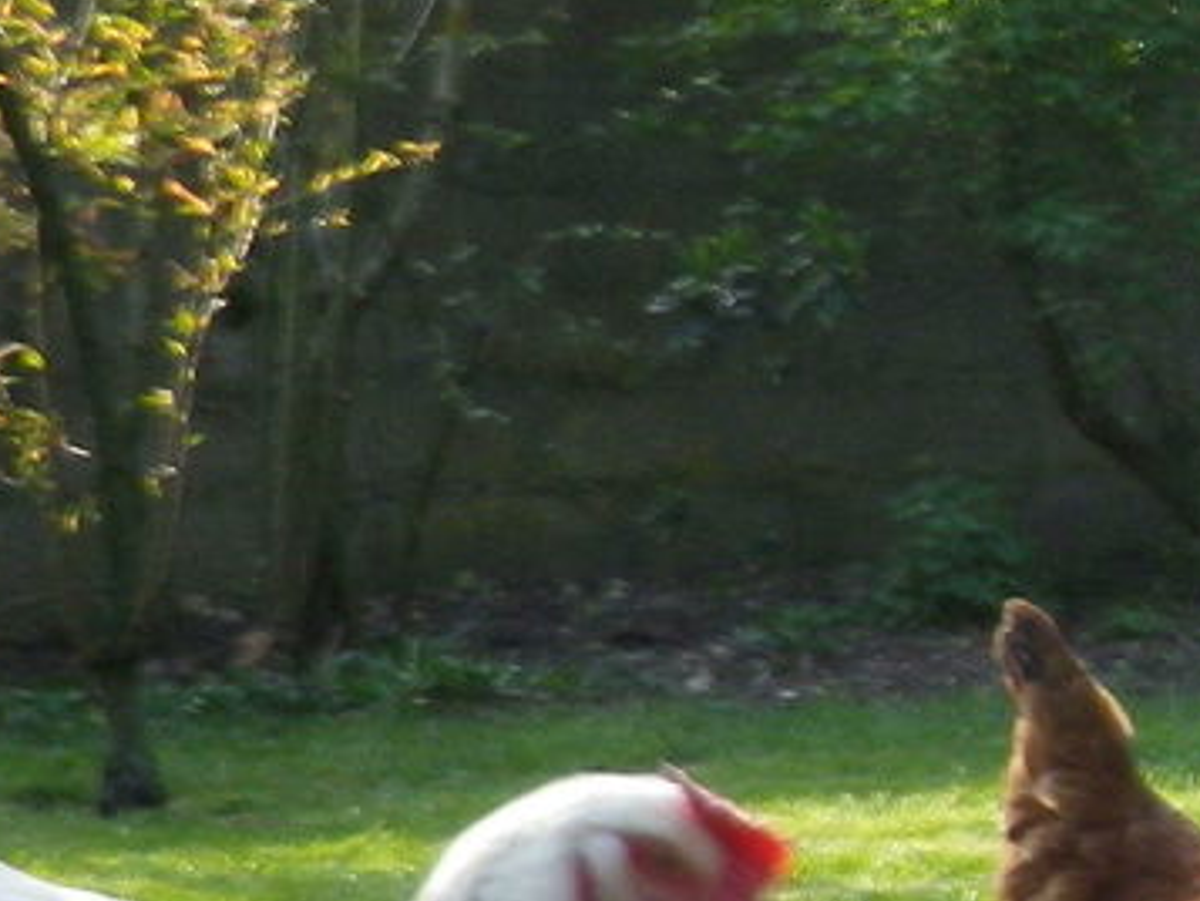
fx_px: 4508
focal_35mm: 130
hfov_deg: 12.7
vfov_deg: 11.4
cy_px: 524
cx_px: 2592
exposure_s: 1/60
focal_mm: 5.2
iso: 80
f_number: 3.7
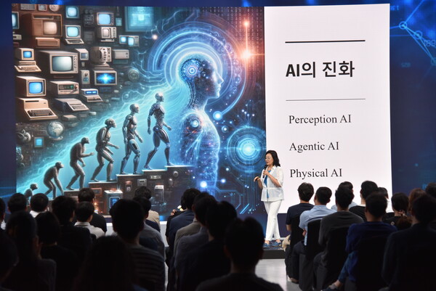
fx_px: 788
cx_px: 218
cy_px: 146
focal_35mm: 65
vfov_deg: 21.0
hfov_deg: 30.9
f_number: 4
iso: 1000
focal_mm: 65
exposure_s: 1/125
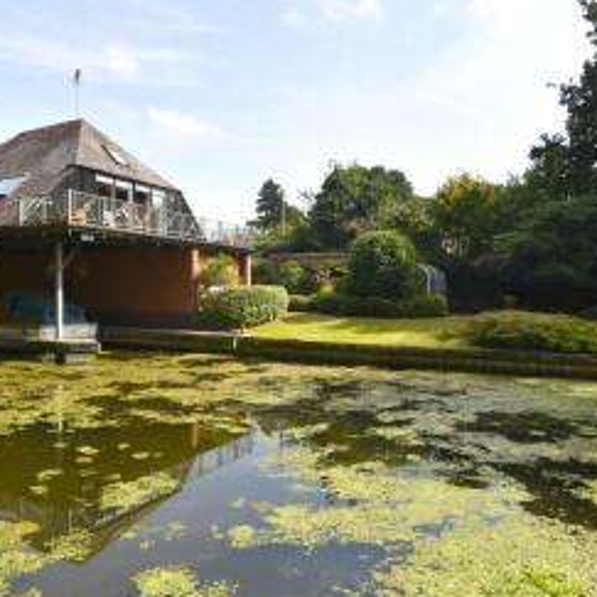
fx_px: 488
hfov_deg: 62.6
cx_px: 253
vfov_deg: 62.9
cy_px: 301
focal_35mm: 25
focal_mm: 10
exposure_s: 1/200
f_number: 7.1
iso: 100
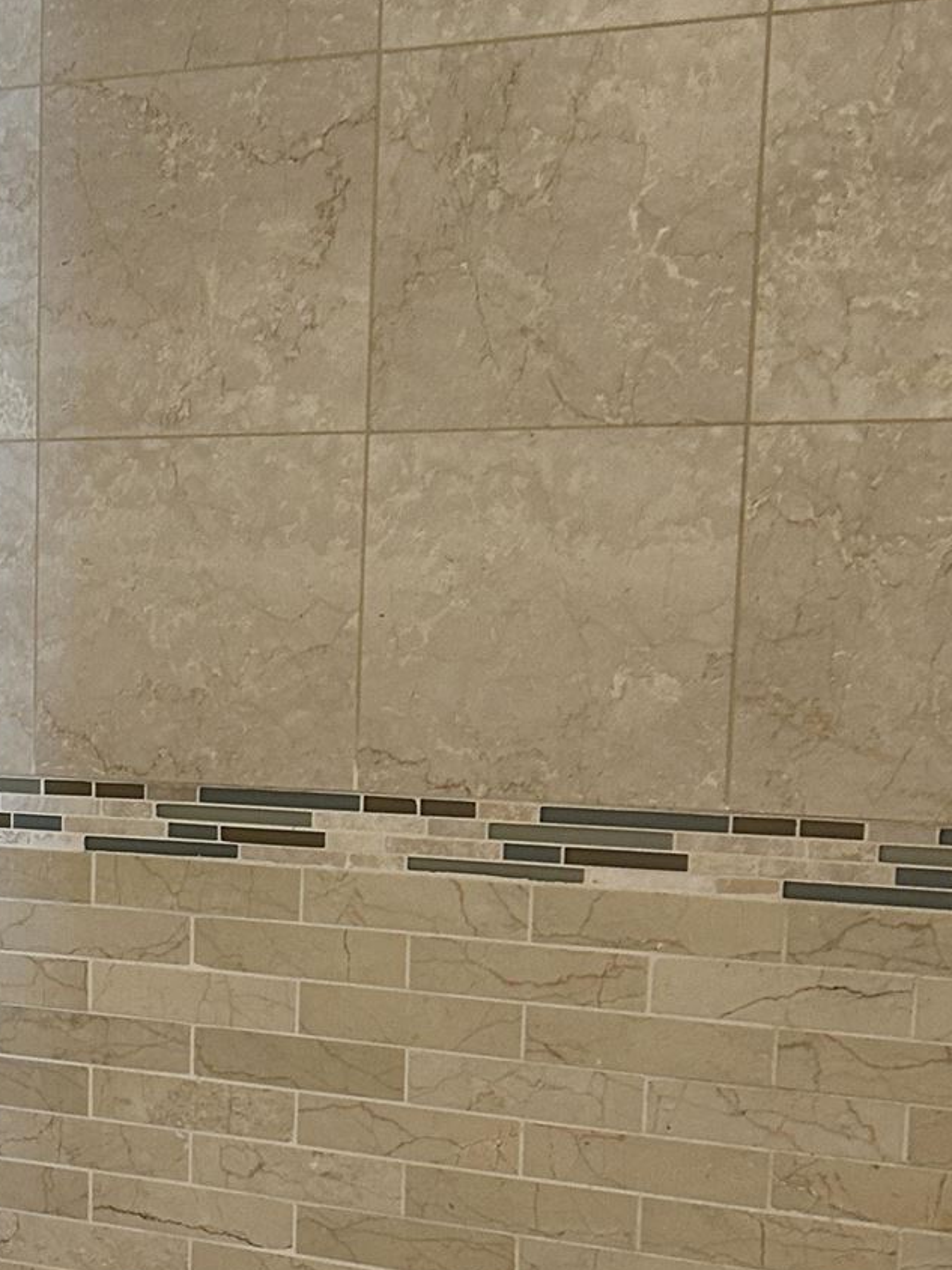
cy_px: 904
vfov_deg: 27.1
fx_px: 2603
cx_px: -215
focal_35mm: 71
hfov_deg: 19.4
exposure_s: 1/60
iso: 160
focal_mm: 5.7
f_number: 1.5
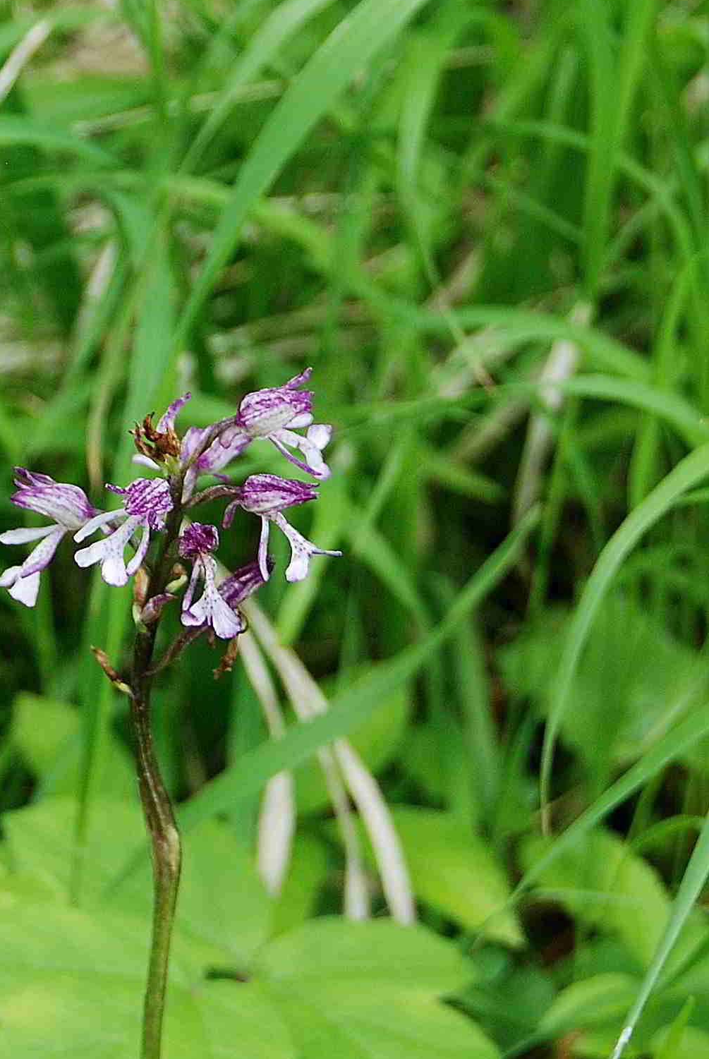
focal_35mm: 147
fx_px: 4329
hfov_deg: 9.3
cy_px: 305
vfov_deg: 13.9
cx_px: 112
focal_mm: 38
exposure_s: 1/100
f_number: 5
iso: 200
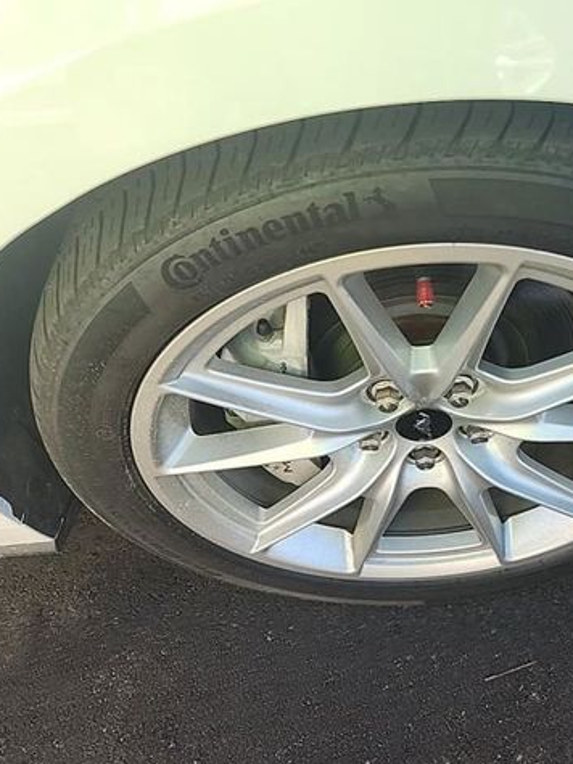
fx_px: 684
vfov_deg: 58.4
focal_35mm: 31
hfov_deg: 44.2
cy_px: 384
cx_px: 415
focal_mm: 5.4
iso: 50
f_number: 1.8
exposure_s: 1/245
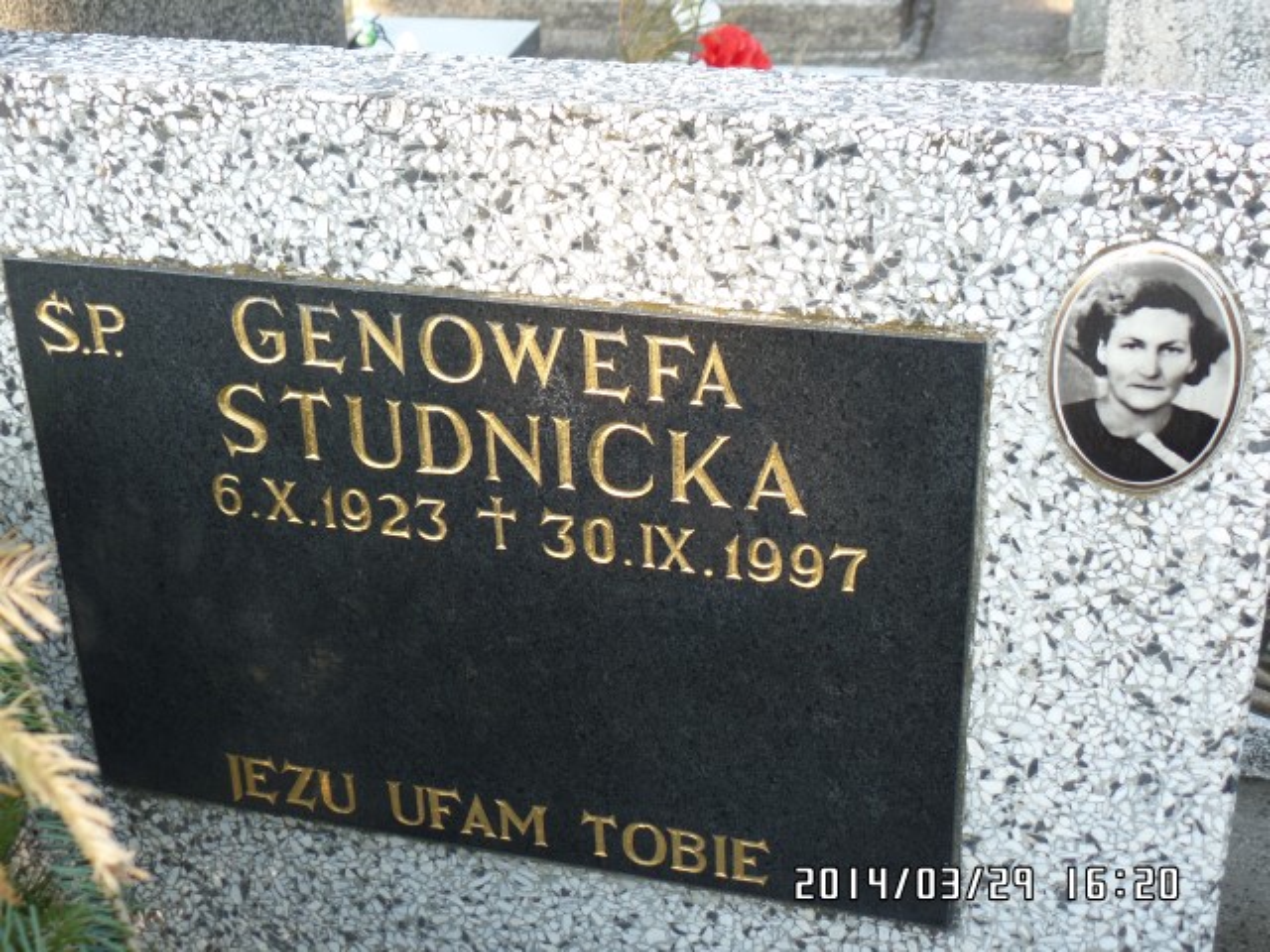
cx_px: 635
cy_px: 476
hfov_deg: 36.8
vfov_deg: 28.0
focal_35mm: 52
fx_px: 1908
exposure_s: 1/90
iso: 100
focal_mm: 9.2
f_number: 3.4
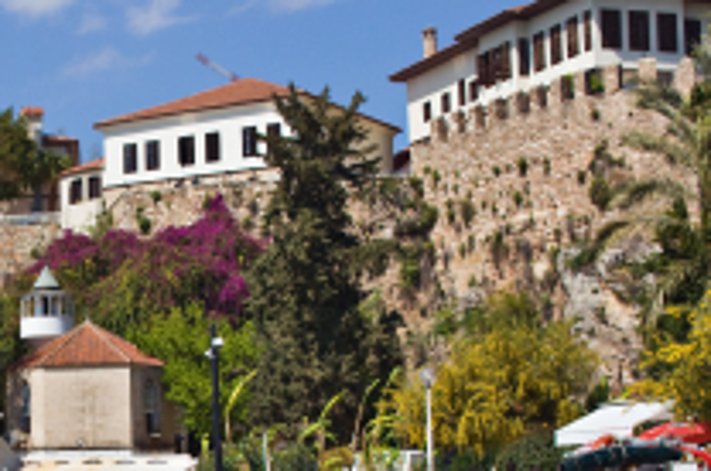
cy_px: 471
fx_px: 1814
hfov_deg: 21.5
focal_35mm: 92
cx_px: 36
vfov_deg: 14.6
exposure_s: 1/1000
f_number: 8
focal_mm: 30
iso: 200
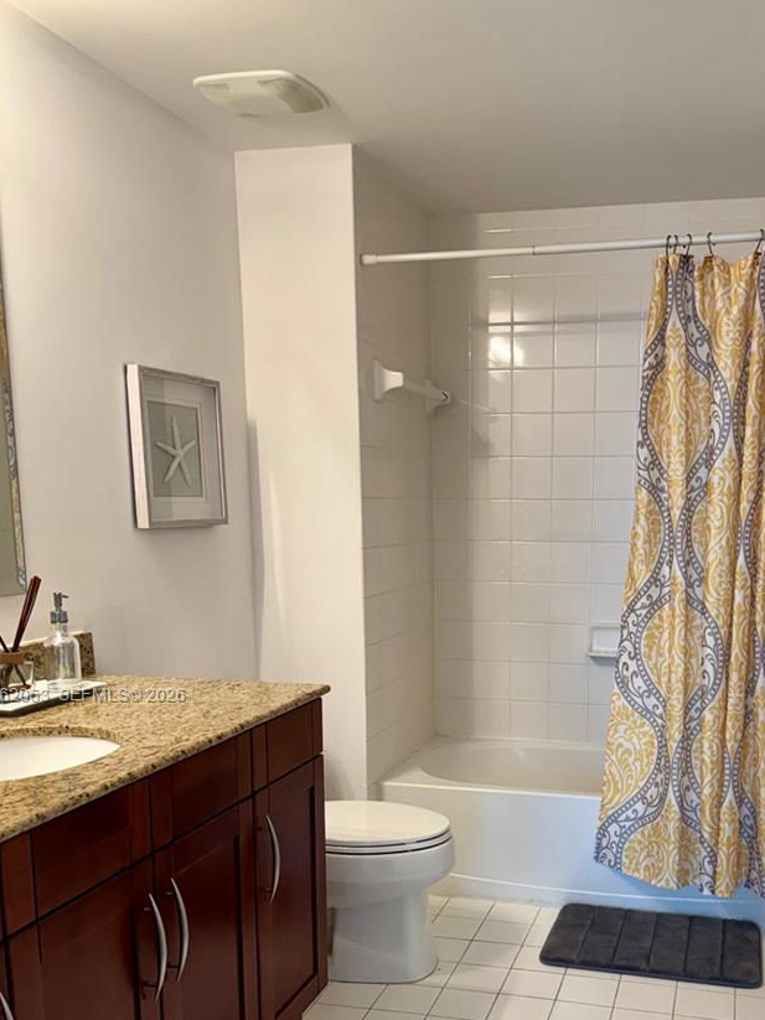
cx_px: 513
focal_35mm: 35
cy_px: 697
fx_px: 1032
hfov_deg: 40.2
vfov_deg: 51.5
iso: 125
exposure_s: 1/120
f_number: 1.78
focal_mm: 6.76
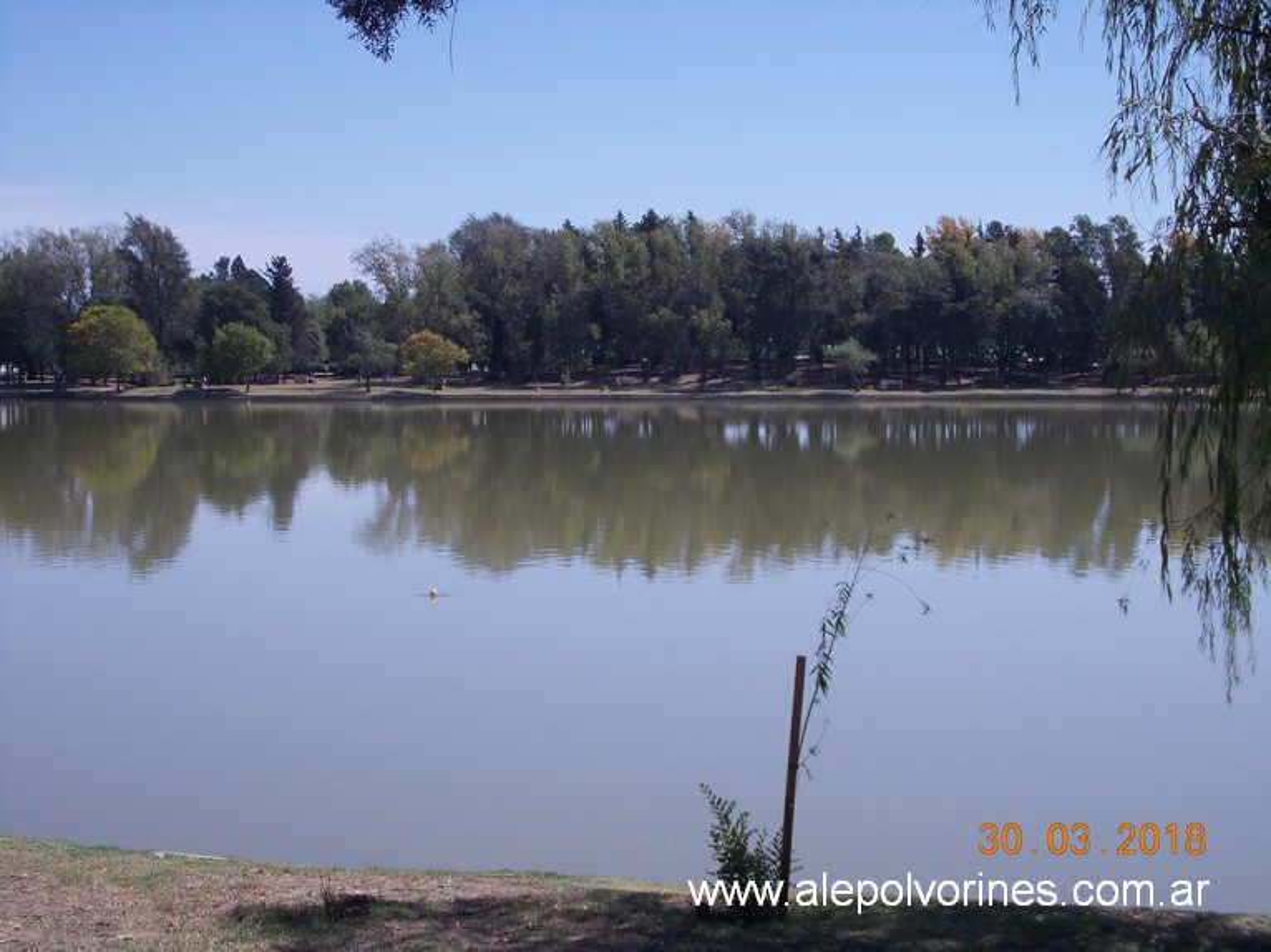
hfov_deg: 32.2
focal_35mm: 60
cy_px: 476
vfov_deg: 24.4
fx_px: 2202
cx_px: 636
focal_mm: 8.5
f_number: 8
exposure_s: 1/200
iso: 80
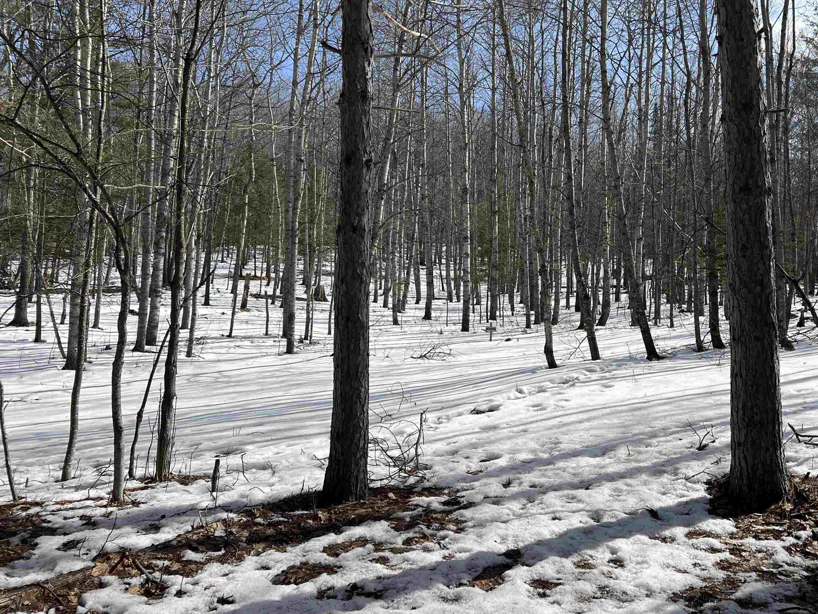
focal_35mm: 33
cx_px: 508
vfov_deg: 42.8
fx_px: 780
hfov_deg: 54.8
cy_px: 264
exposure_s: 1/5882
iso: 50
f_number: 1.5
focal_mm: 5.7
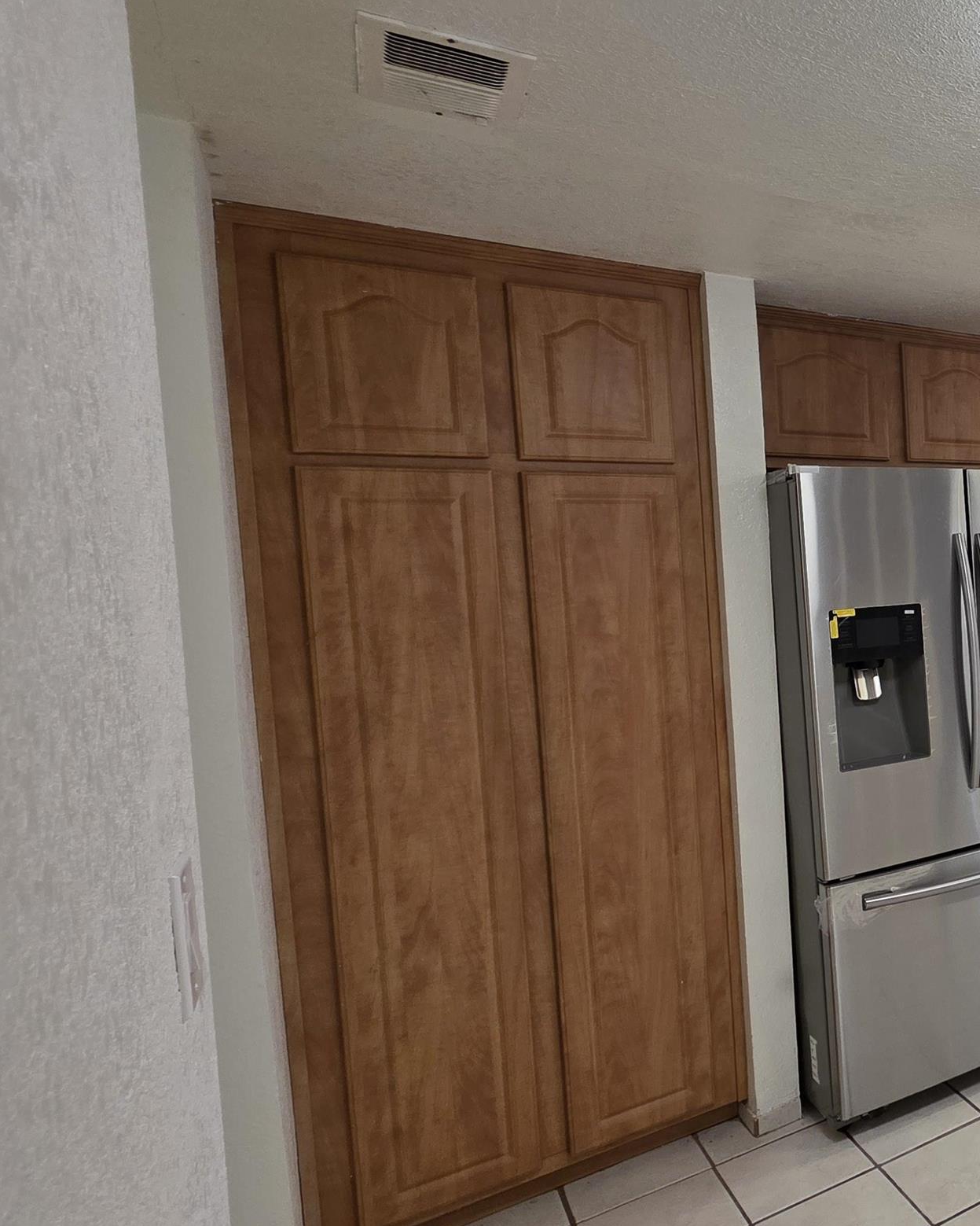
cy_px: 599
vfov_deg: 68.1
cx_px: 1194
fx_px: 906
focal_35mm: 25
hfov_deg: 39.5
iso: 125
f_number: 1.9
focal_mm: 2.2
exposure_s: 1/120
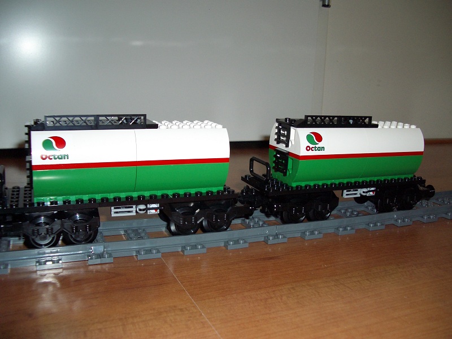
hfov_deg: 52.6
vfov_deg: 40.7
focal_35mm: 35
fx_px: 457
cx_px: 226
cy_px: 170
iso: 100
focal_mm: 5.8
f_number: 2.6
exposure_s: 1/60
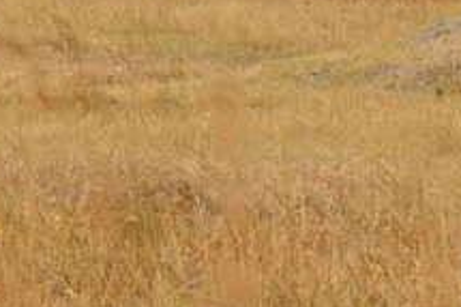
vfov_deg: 1.0
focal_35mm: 1338
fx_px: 17120
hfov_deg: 1.5
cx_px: -339
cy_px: -286
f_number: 7.1
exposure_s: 1/800
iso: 200
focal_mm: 150
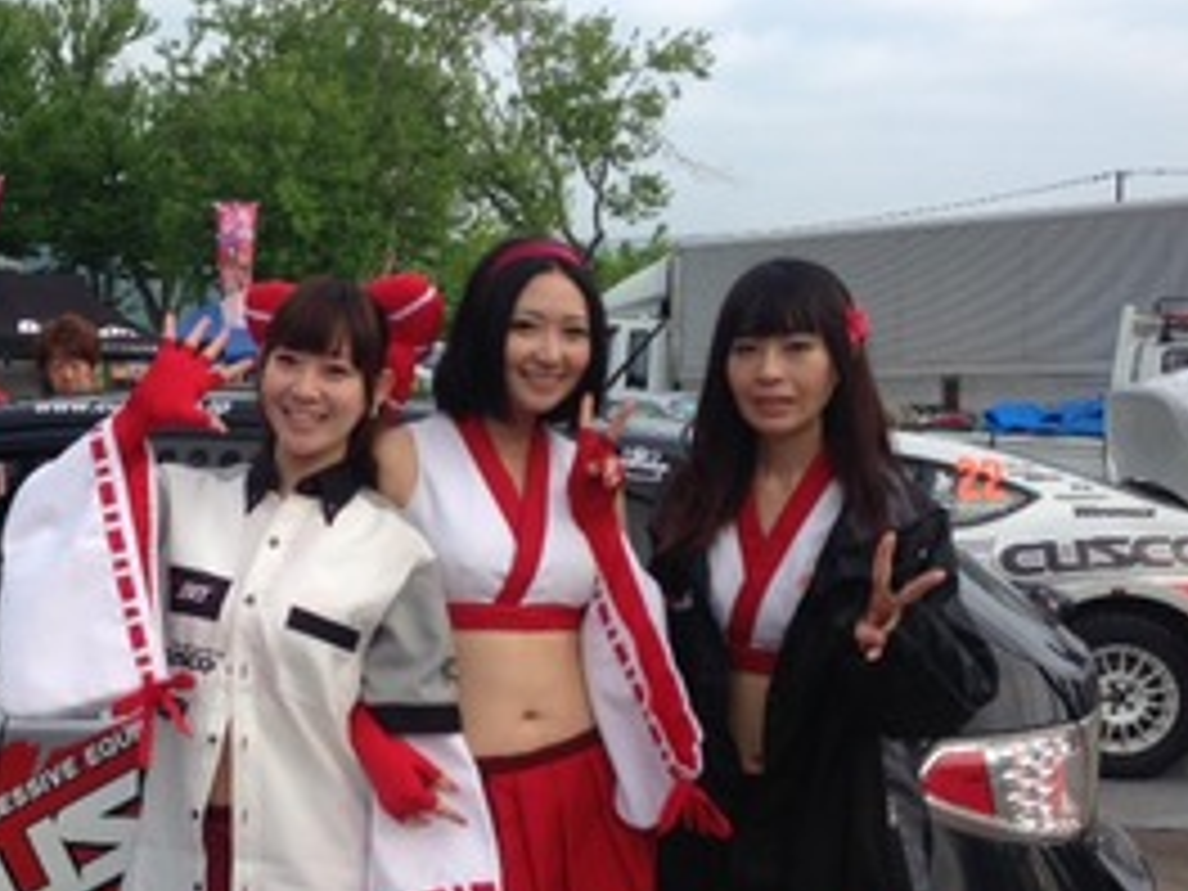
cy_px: 482
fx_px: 1716
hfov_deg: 37.7
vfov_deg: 29.1
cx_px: 374
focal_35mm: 50
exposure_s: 1/475
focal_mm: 4.13
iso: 50
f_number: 2.4
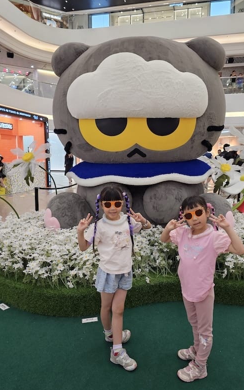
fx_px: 266
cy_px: 196
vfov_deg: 72.5
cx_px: 141
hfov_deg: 49.1
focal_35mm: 25
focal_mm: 6.3
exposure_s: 1/101
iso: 320
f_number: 1.7
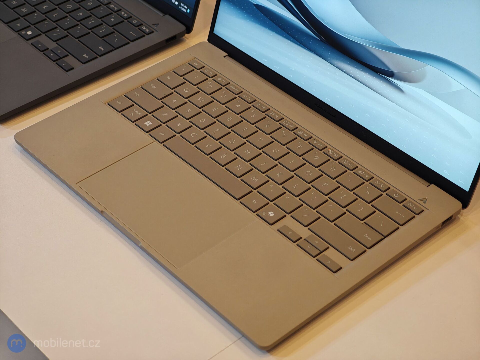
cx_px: 240
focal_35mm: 75
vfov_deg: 19.6
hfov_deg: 26.0
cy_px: 180
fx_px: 1040
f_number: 1.8
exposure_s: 1/120
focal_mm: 12.28
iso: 400
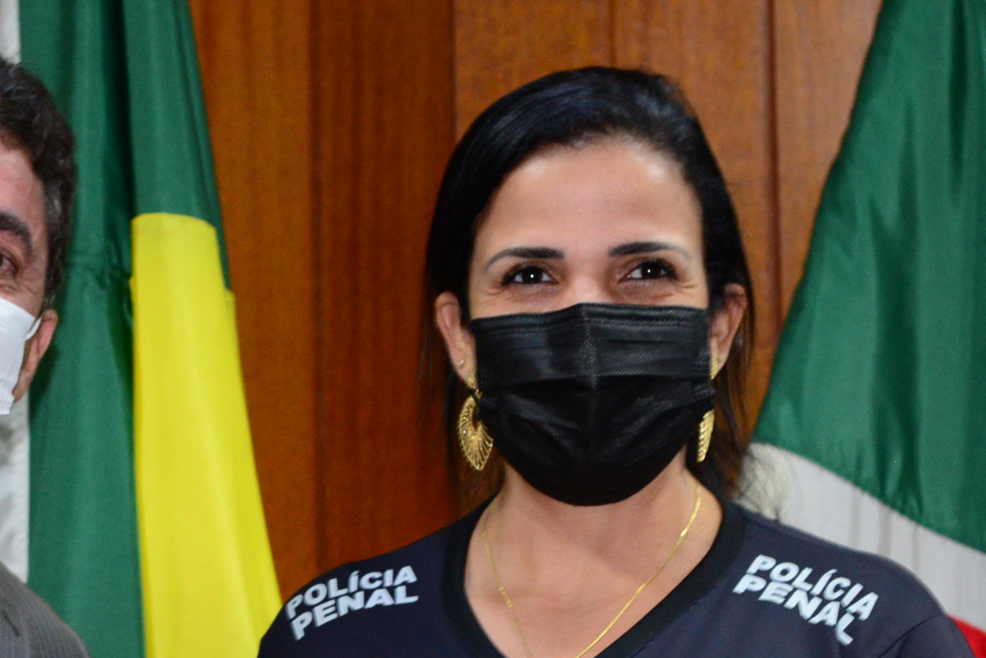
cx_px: 177
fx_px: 4466
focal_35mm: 163
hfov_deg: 12.5
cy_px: 696
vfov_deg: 8.4
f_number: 4.5
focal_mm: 65
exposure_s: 1/60
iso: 2500
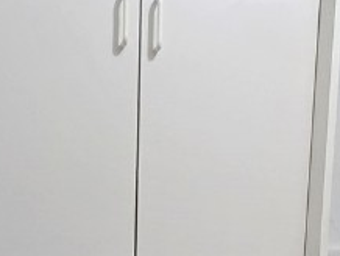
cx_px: 239
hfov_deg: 31.3
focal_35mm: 61
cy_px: 245
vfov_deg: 23.2
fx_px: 600
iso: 250
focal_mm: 2.2
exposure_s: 1/60
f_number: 2.2
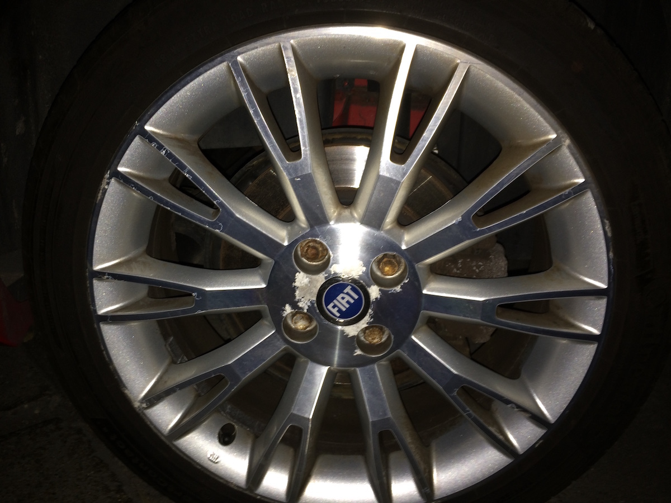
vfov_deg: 48.2
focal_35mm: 29
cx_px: 336
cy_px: 252
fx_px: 562
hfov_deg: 61.7
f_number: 2.2
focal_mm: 4.15
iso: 50
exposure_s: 1/17
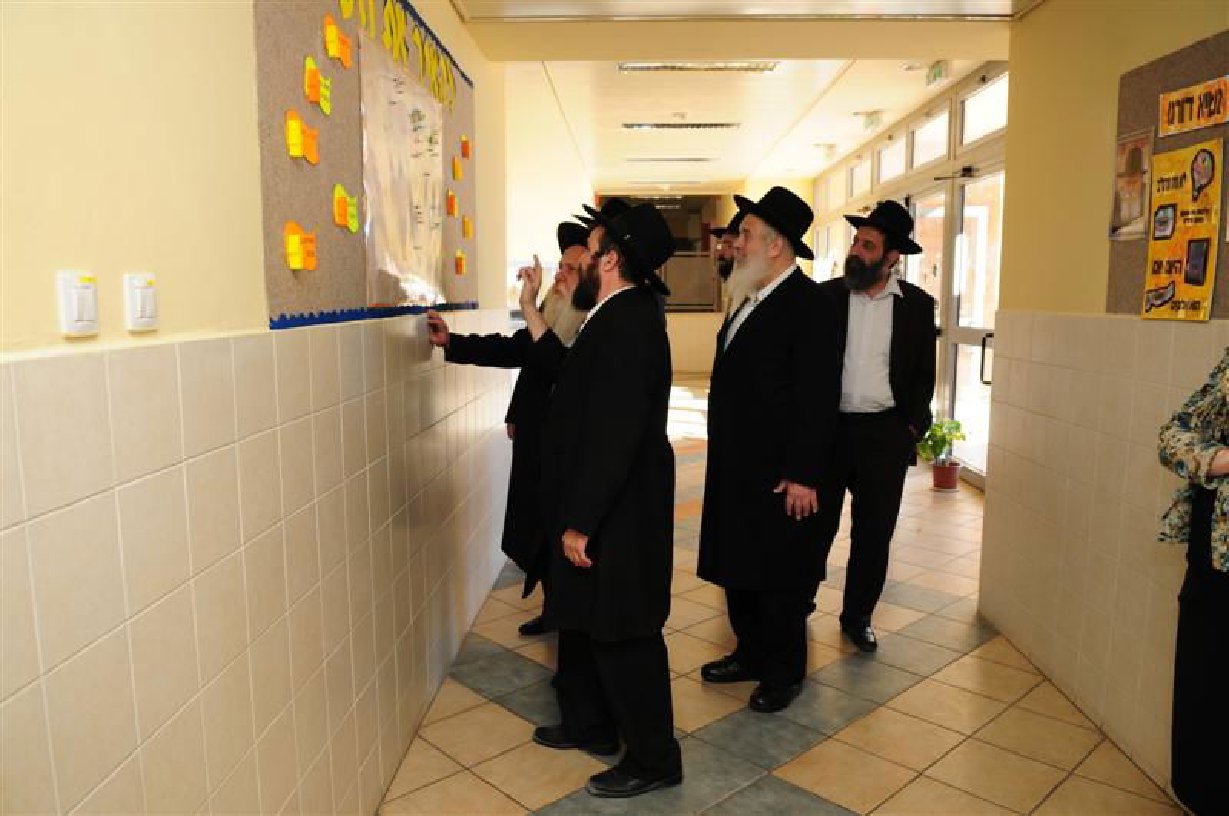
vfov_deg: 50.3
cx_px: 614
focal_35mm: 26
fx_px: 869
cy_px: 408
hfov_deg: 70.5
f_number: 3.5
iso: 250
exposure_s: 1/160
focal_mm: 17
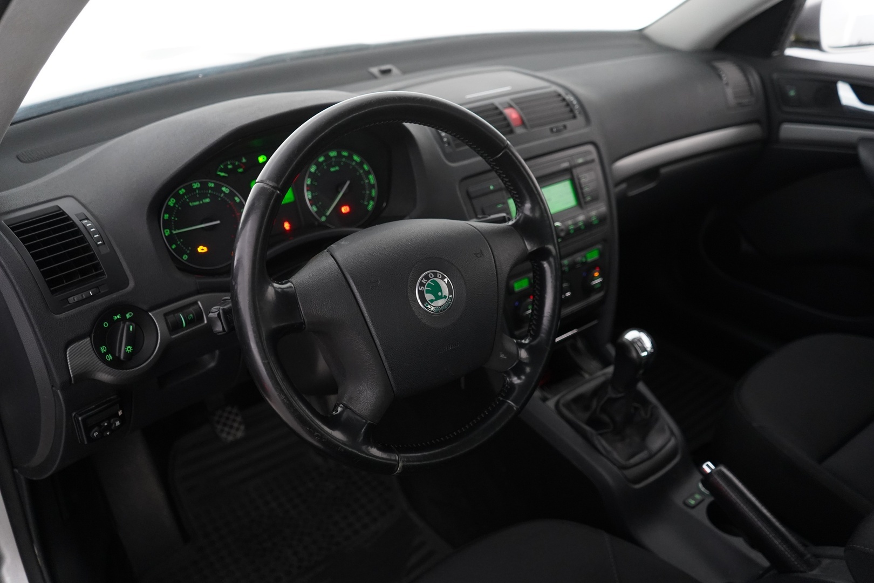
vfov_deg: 46.4
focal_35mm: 28
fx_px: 680
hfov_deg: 65.5
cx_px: 437
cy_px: 292
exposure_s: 1/60
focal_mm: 28
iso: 4000
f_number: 3.5
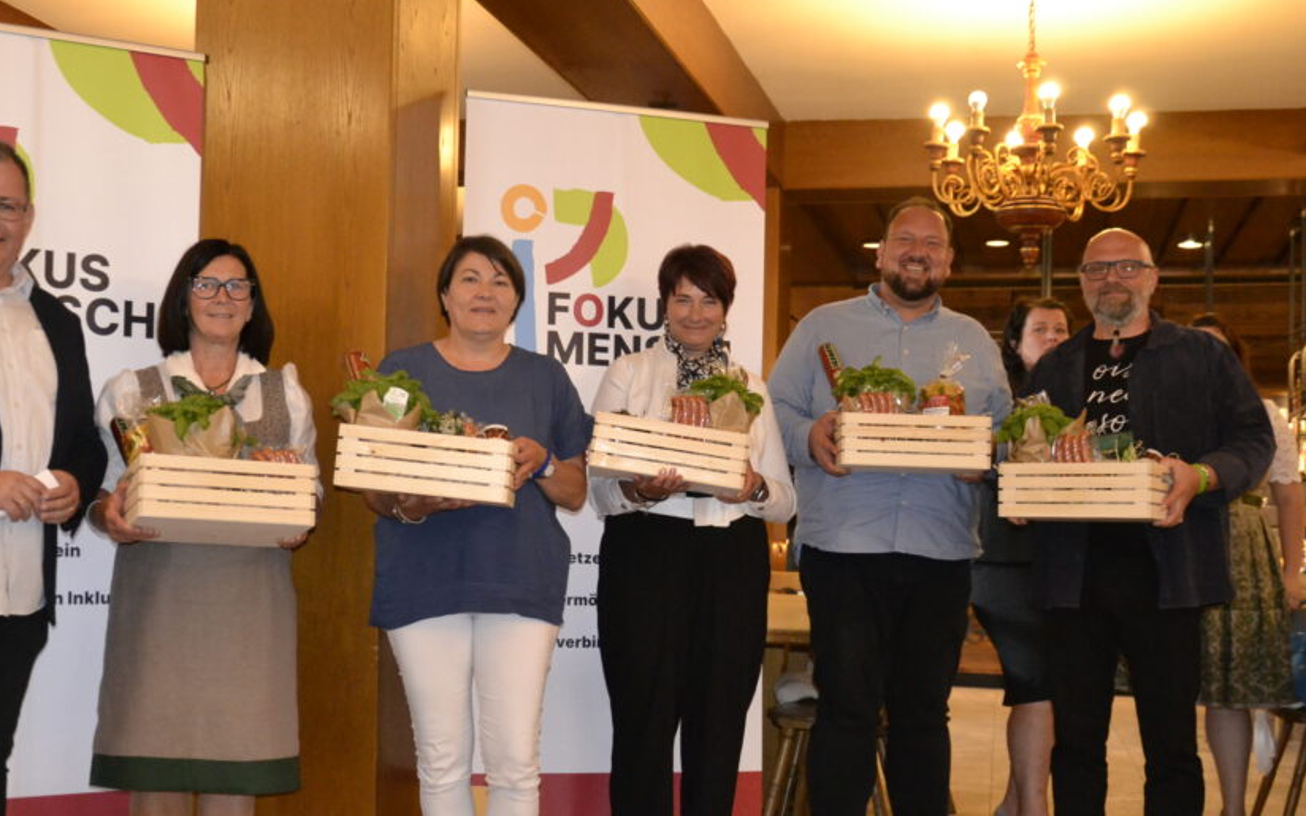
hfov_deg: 42.7
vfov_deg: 27.6
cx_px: 547
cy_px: 448
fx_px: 1664
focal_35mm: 47
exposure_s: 1/60
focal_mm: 21
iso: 2200
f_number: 3.8
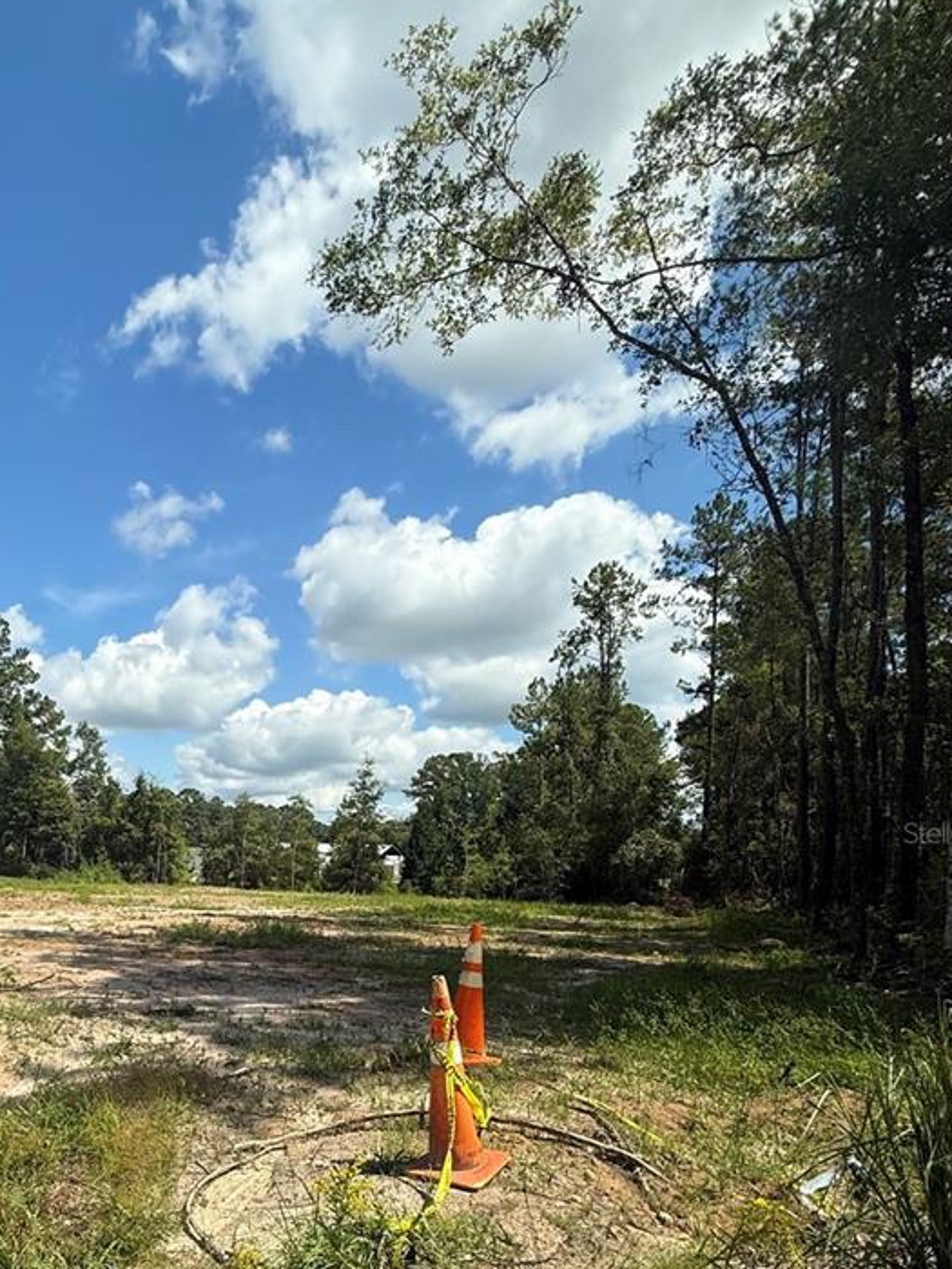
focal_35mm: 24
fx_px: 880
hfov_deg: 53.7
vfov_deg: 69.8
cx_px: 216
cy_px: 832
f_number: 2.2
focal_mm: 2.22
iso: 50
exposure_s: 1/2320
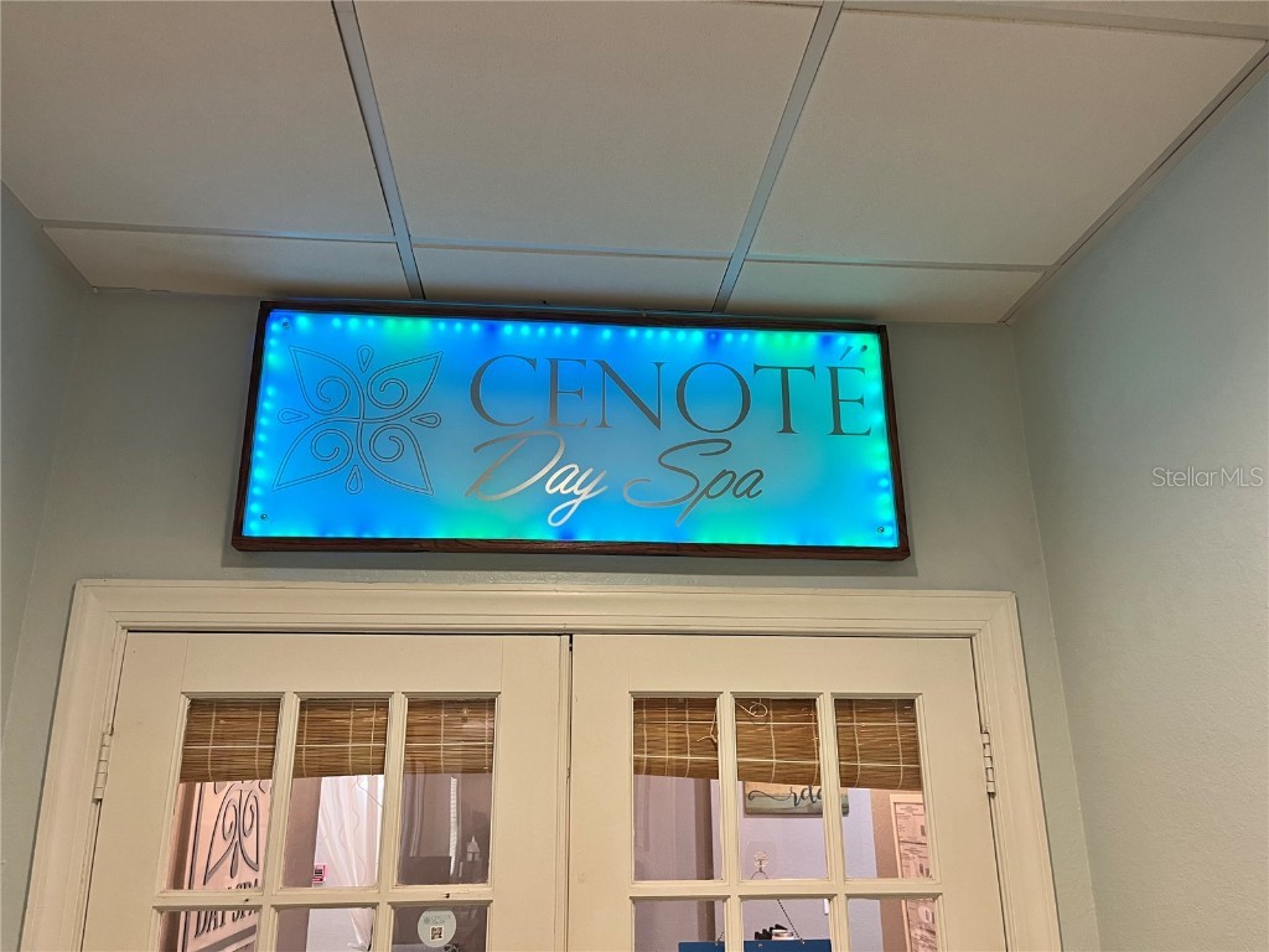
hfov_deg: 67.3
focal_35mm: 26
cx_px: 634
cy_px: 476
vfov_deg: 53.1
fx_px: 953
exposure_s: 1/56
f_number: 1.6
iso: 200
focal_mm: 5.1
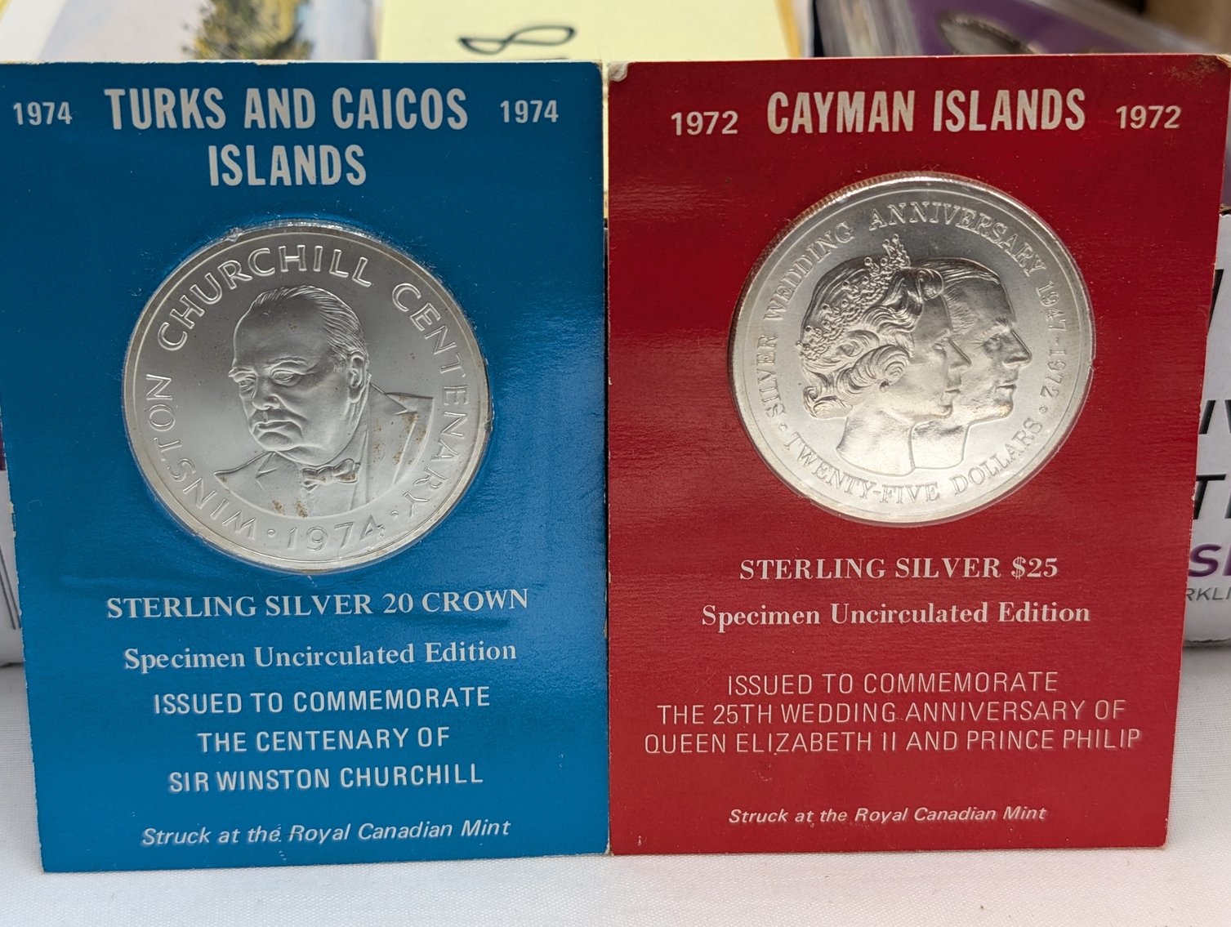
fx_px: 1745
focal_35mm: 49
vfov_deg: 29.8
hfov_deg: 38.9
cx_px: 616
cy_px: 464
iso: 21
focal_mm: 6.9
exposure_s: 1/168
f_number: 1.68
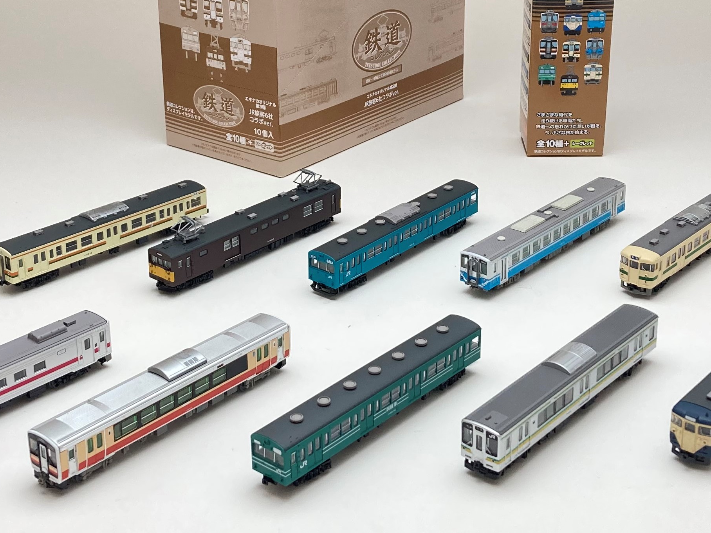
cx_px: 373
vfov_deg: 28.4
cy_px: 185
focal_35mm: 51
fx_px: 1048
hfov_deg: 37.5
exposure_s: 1/100
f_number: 1.8
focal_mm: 3.99
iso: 50
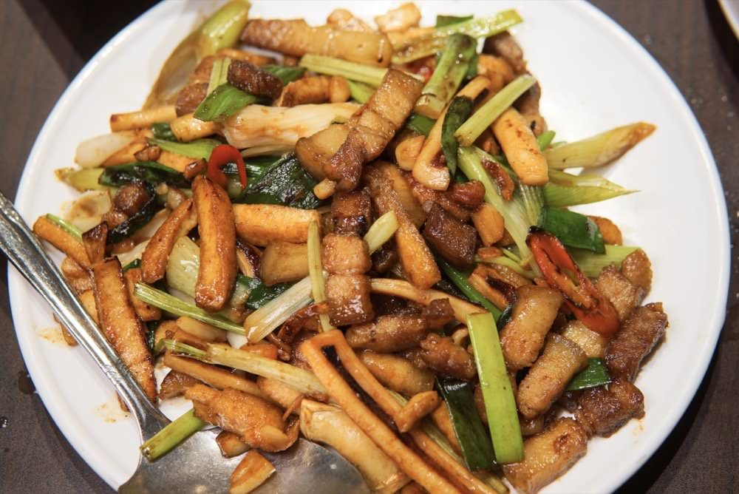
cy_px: 247
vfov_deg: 29.9
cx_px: 370
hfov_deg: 43.6
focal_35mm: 45
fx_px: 924
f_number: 4
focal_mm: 30
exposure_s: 1/60
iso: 250
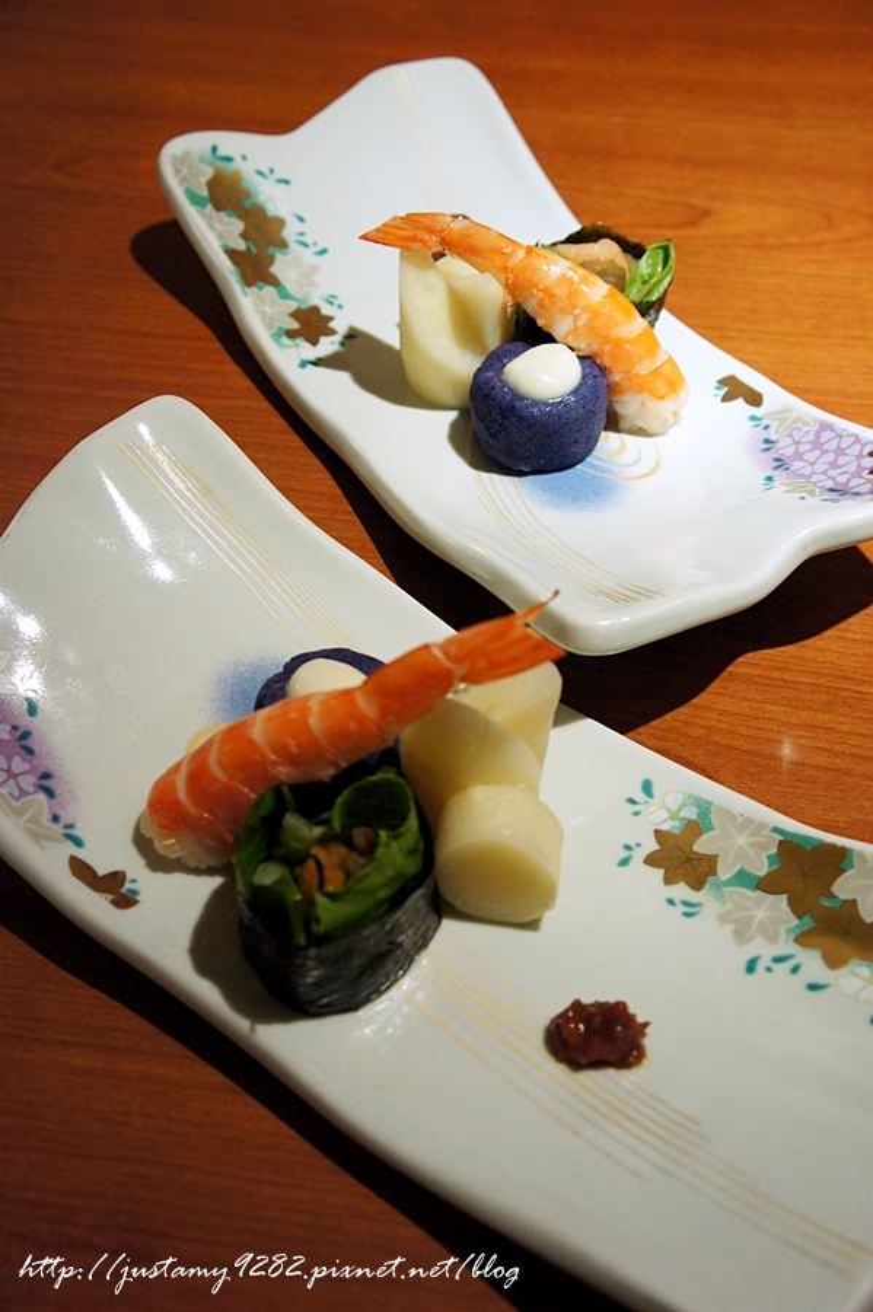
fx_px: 1584
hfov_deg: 30.8
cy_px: 656
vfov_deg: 45.0
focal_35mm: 44
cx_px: 436
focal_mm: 29
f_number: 5
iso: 1600
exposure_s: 1/30
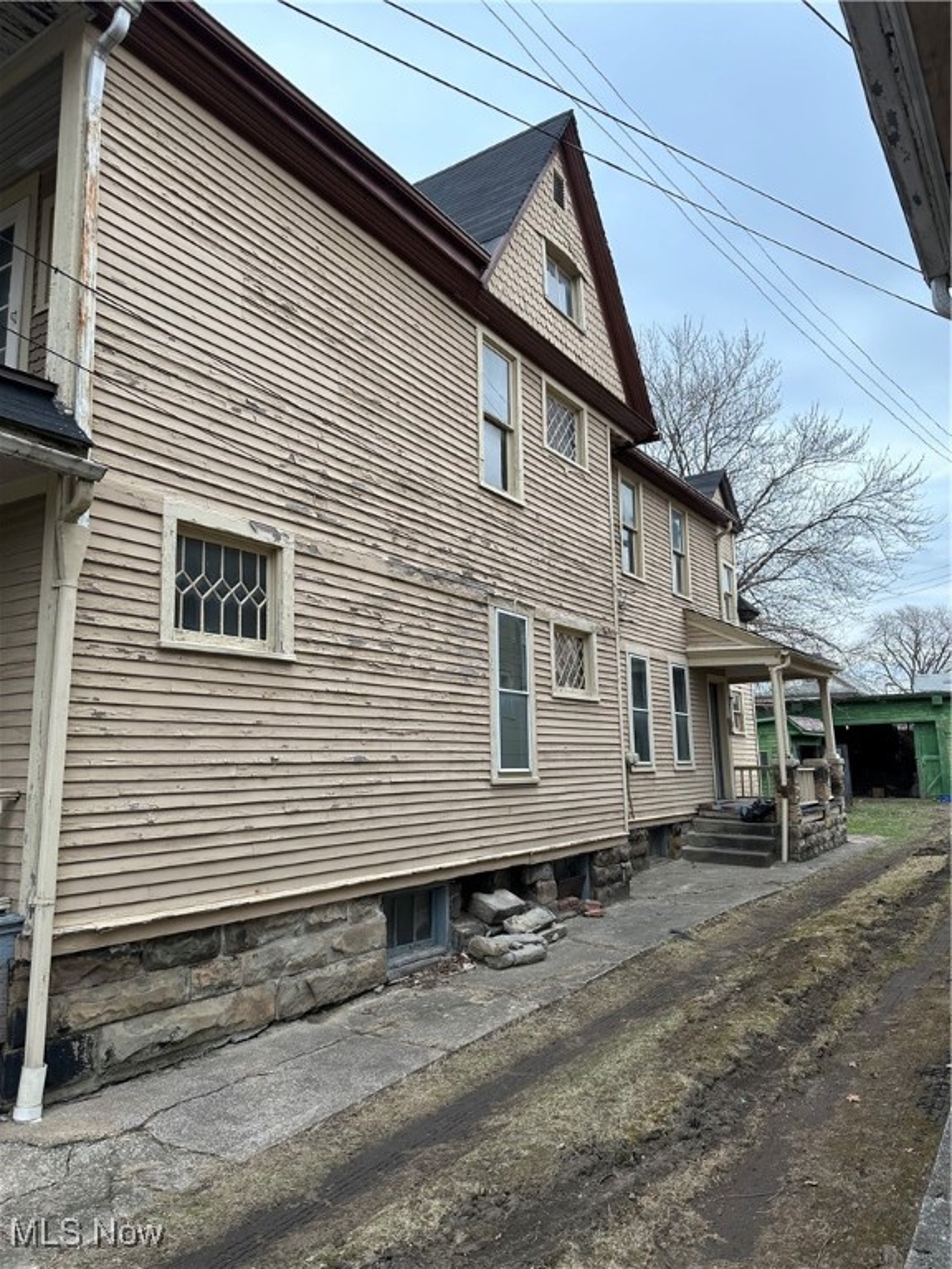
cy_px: 634
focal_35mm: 24
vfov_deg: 71.6
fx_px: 880
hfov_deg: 56.8
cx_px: 476
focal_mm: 6.86
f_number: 1.78
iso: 64
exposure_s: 1/202
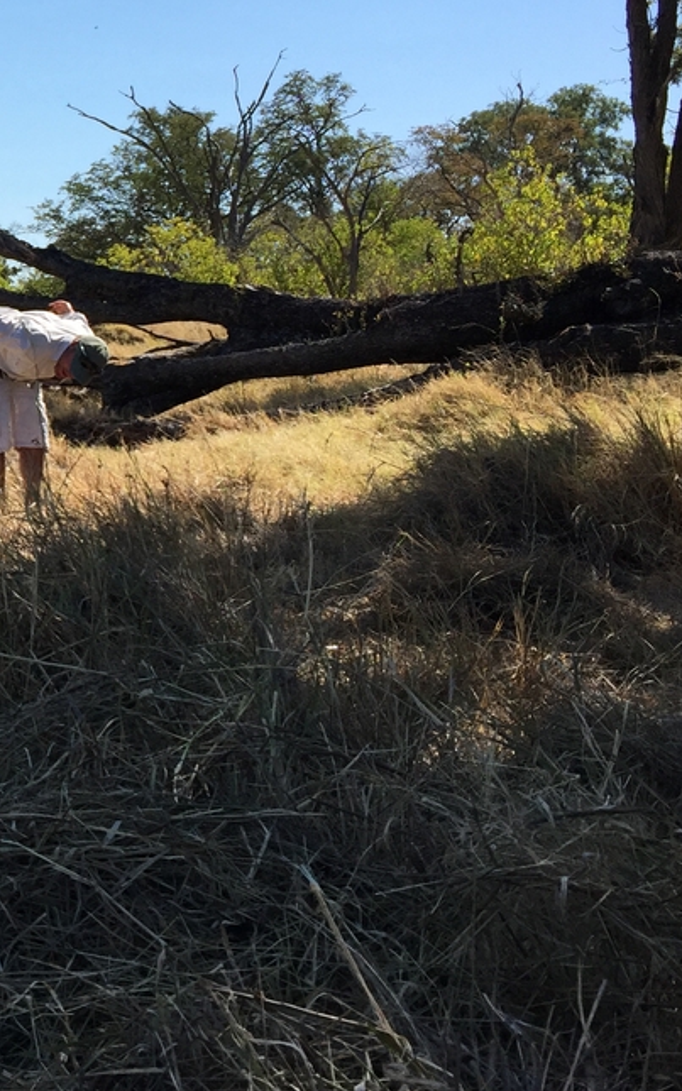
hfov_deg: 19.5
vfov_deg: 33.0
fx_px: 1814
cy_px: 321
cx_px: -217
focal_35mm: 61
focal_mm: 4.15
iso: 32
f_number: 2.2
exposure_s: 1/1721
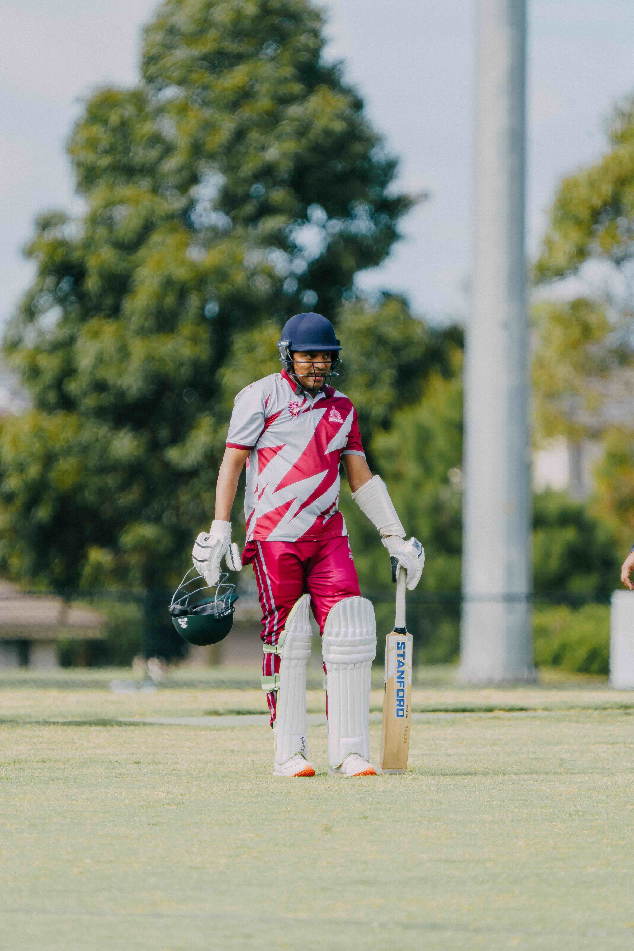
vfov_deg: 3.4
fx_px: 15849
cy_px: 476
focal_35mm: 600
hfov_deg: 2.3
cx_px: 317
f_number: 6.3
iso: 250
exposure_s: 1/640
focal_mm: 600
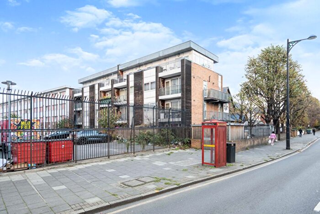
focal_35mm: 20
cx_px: 160
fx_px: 178
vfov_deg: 62.0
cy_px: 107
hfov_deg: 84.0
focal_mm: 20
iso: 320
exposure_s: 1/80
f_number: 4
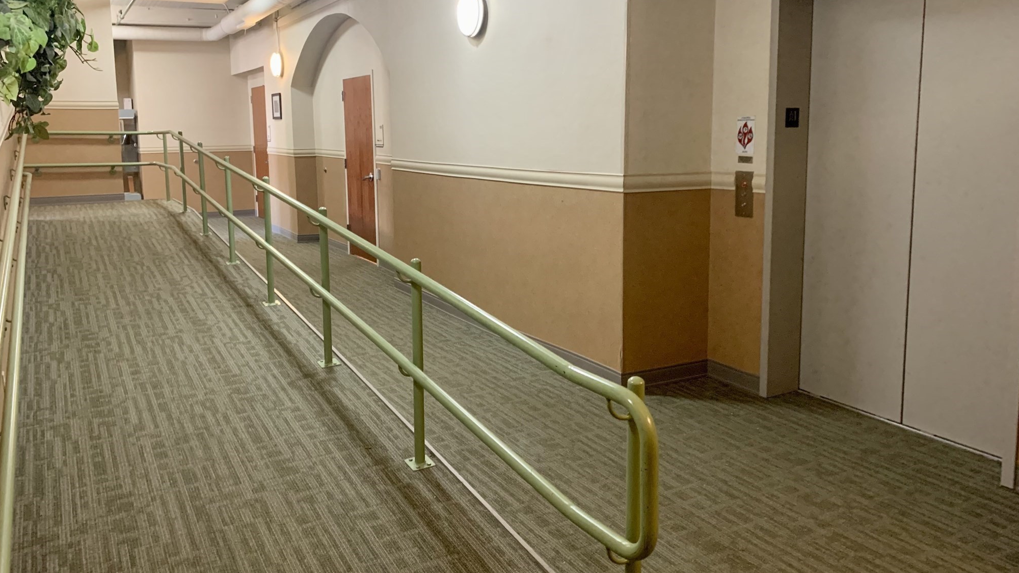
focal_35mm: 29
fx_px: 784
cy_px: 222
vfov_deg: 40.0
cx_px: 504
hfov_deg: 66.1
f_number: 1.8
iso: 400
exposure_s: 1/40
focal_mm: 4.25
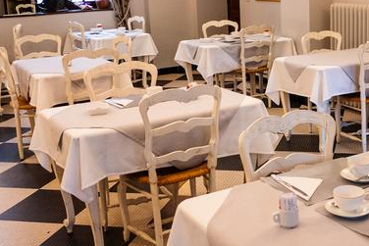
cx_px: 288
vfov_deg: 24.3
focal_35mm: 56
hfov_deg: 34.9
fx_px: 570
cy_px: 86
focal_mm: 15.5
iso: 800
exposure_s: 1/60
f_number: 4
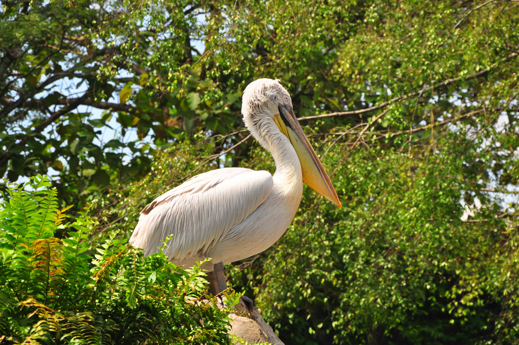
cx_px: 260
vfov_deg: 8.7
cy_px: 172
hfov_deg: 13.1
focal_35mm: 158
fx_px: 2268
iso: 200
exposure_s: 1/320
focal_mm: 105
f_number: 10
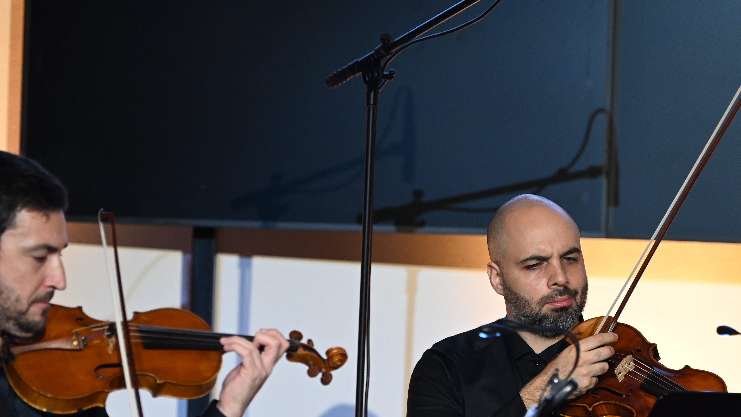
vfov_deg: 4.8
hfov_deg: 8.5
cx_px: 332
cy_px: 357
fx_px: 4991
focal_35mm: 254
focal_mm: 140
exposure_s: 1/200
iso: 2000
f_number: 2.8
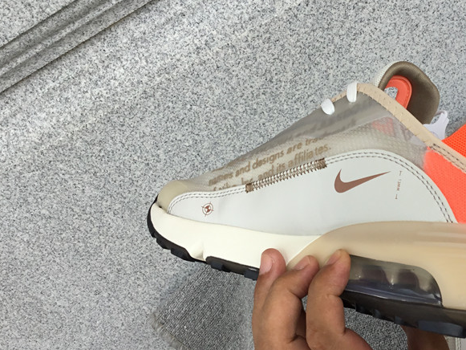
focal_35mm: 48
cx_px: 338
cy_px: 195
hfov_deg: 38.8
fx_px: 646
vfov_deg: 30.2
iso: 25
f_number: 2.4
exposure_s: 1/424
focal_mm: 3.3
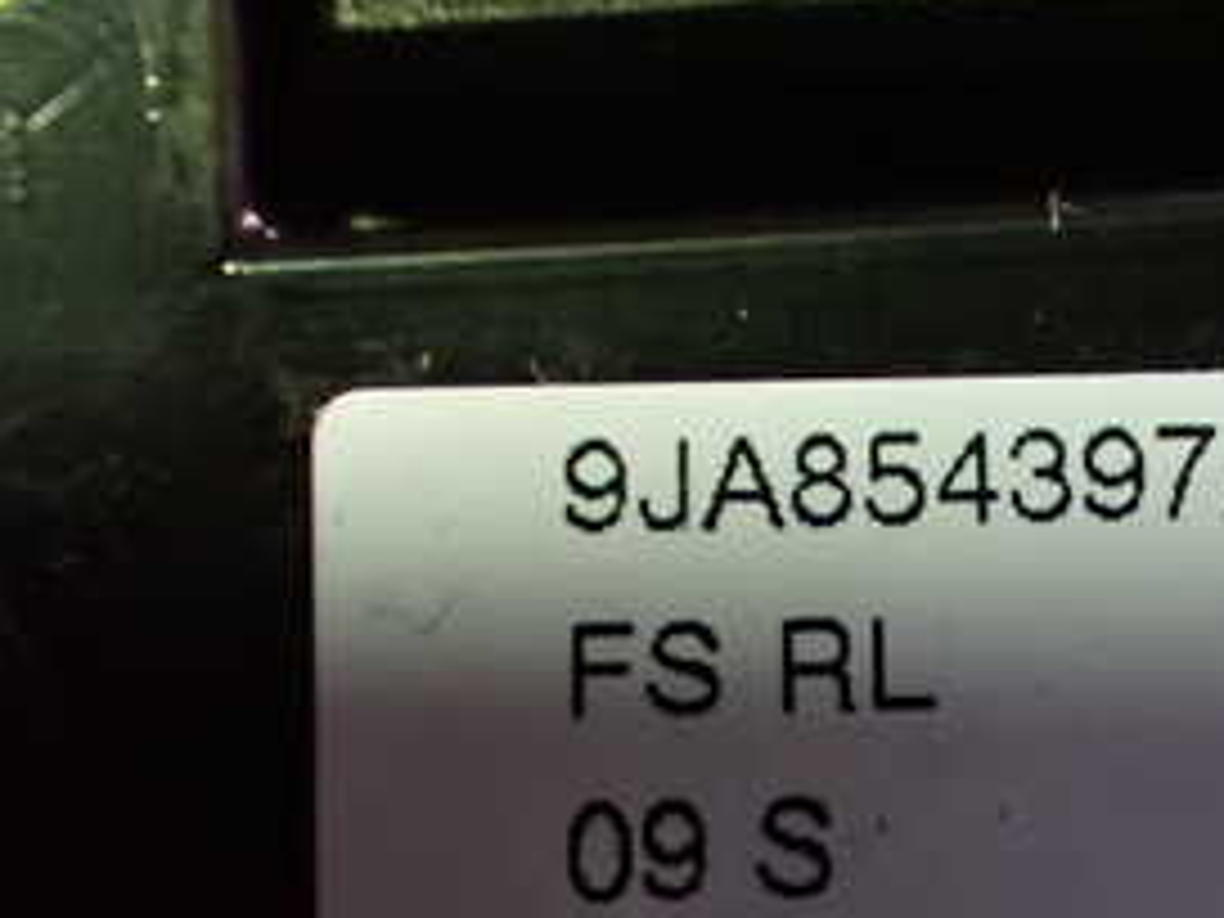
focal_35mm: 97
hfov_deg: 19.9
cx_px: 1053
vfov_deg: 15.1
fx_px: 3430
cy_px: 747
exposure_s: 1/40
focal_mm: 7.84
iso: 1250
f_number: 2.9
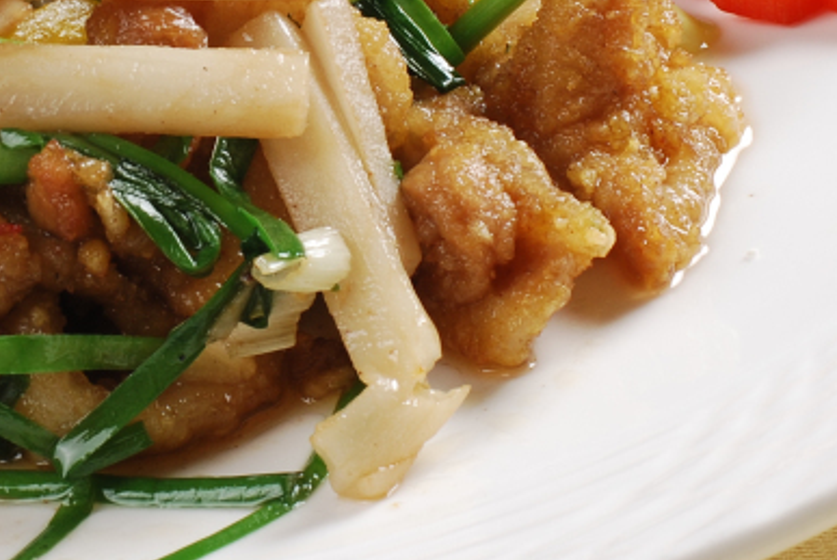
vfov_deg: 6.4
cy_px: -9
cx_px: -11
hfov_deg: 9.6
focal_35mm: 213
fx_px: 4958
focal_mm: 50
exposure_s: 1/125
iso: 100
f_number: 14
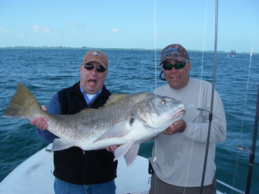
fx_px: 284
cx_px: 130
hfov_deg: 49.0
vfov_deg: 37.7
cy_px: 97
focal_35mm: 38
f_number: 6.6
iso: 64
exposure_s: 1/200
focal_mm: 6.3
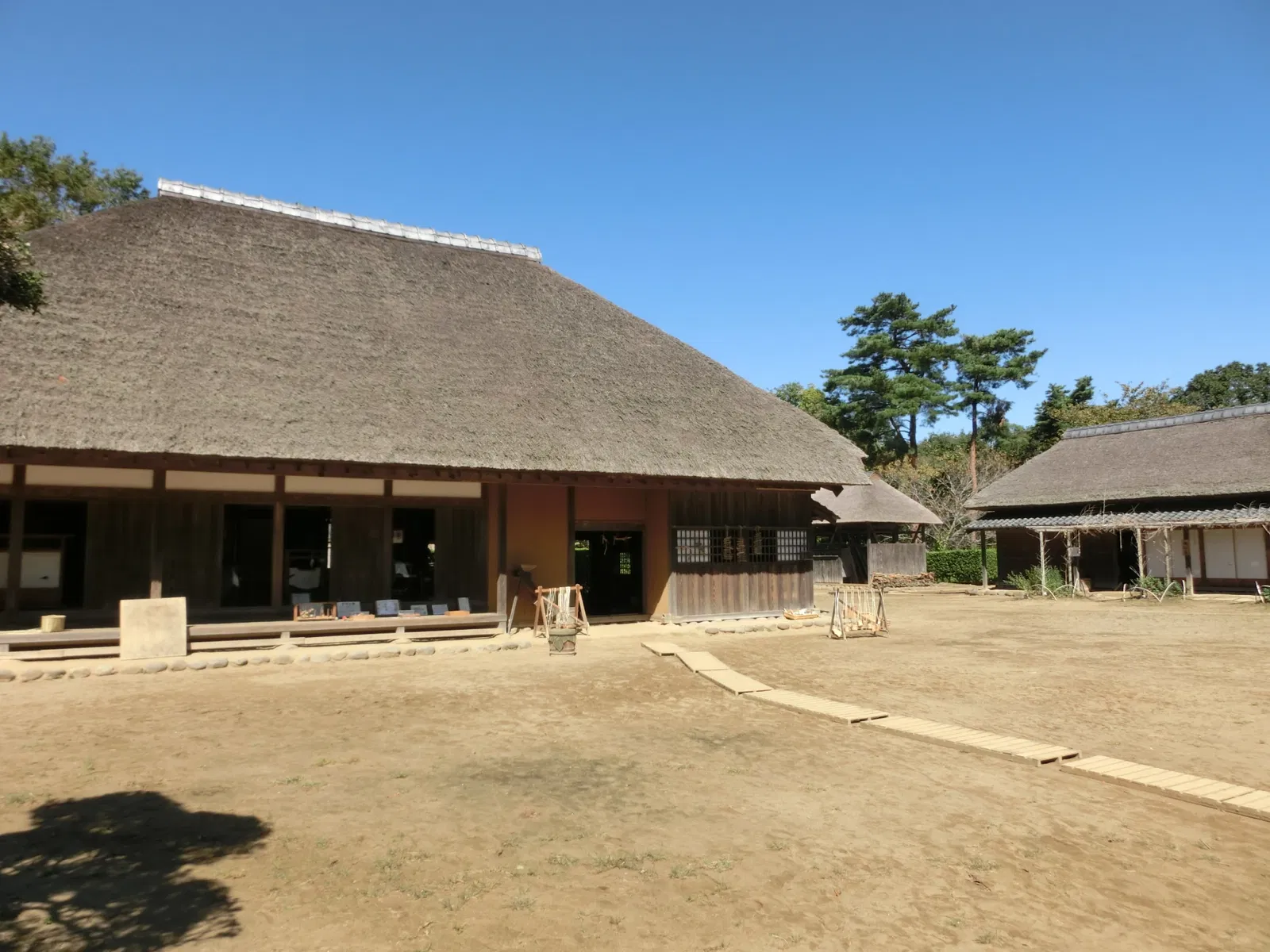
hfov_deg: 71.6
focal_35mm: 24
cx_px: 635
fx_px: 881
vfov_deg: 56.8
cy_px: 476
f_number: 7.9
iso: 80
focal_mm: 4.24
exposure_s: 1/200
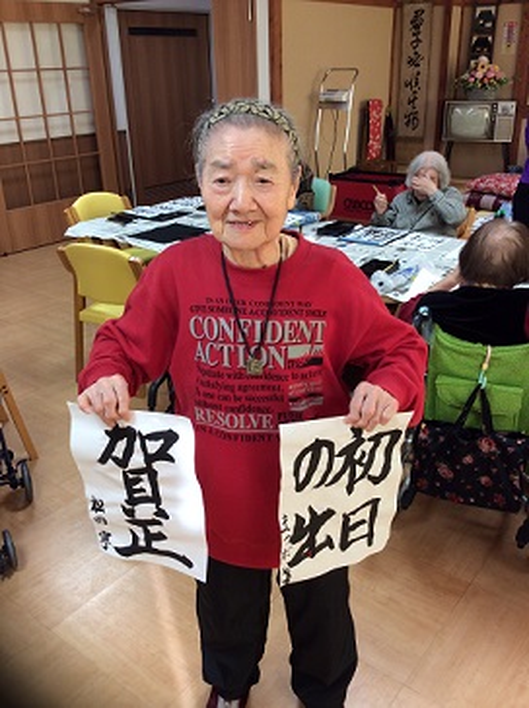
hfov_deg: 42.9
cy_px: 354
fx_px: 674
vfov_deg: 55.4
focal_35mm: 33
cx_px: 264
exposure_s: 1/30
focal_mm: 3.3
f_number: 2.4
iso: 32
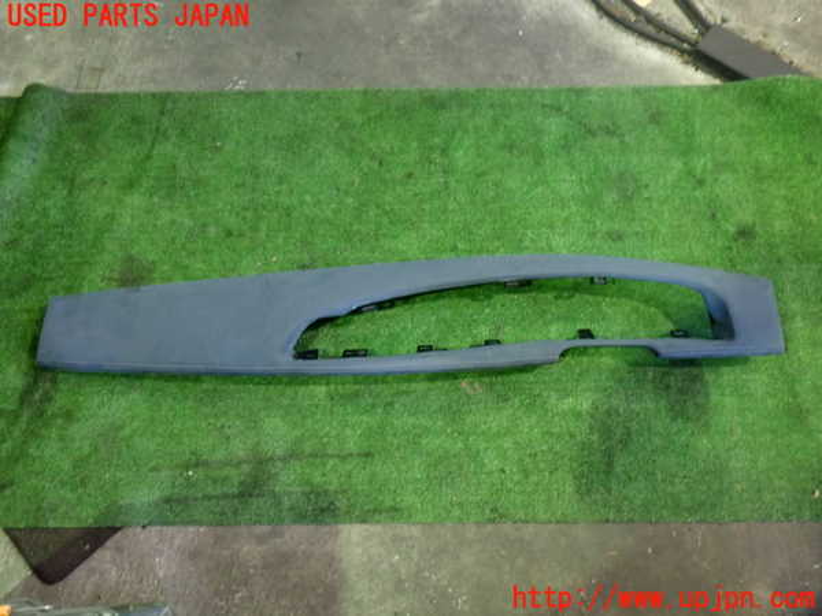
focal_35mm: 30
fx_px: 712
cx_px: 411
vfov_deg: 46.8
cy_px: 308
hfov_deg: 60.0
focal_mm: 5.4
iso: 800
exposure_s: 1/25
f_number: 2.3
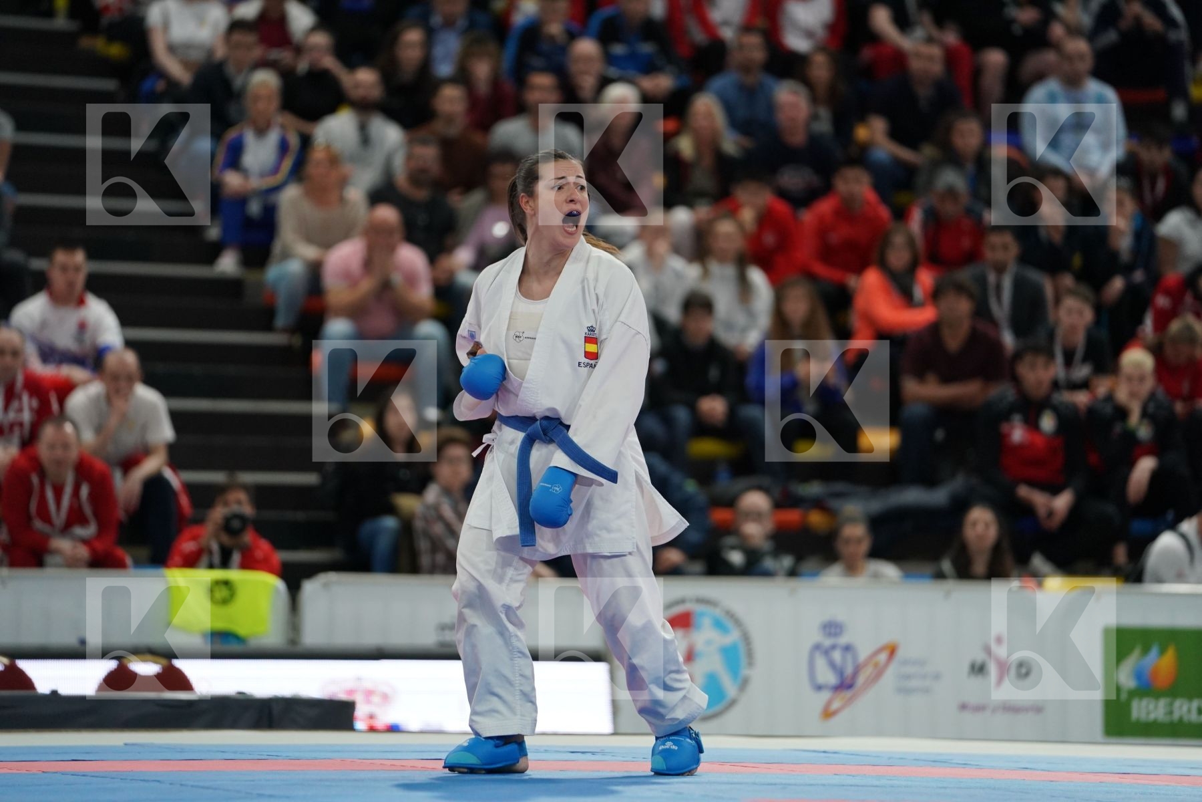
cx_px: 601
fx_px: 6677
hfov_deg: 10.3
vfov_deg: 6.9
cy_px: 401
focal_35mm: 200
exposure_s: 1/1000
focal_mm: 200
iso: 2000
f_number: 2.8
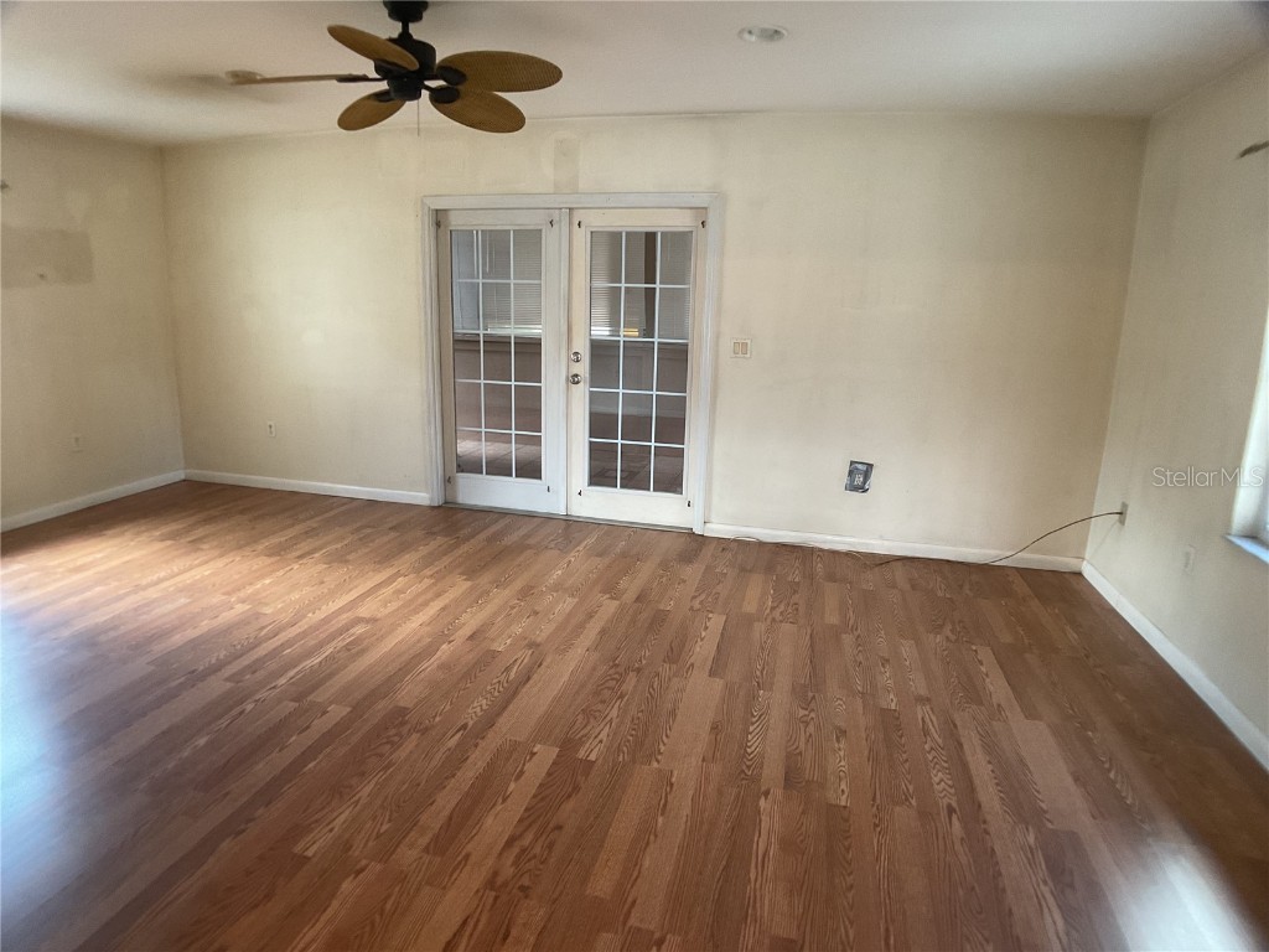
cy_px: 476
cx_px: 634
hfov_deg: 61.7
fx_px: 1063
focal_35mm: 29
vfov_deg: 48.2
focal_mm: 3
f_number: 1.8
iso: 160
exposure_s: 1/60
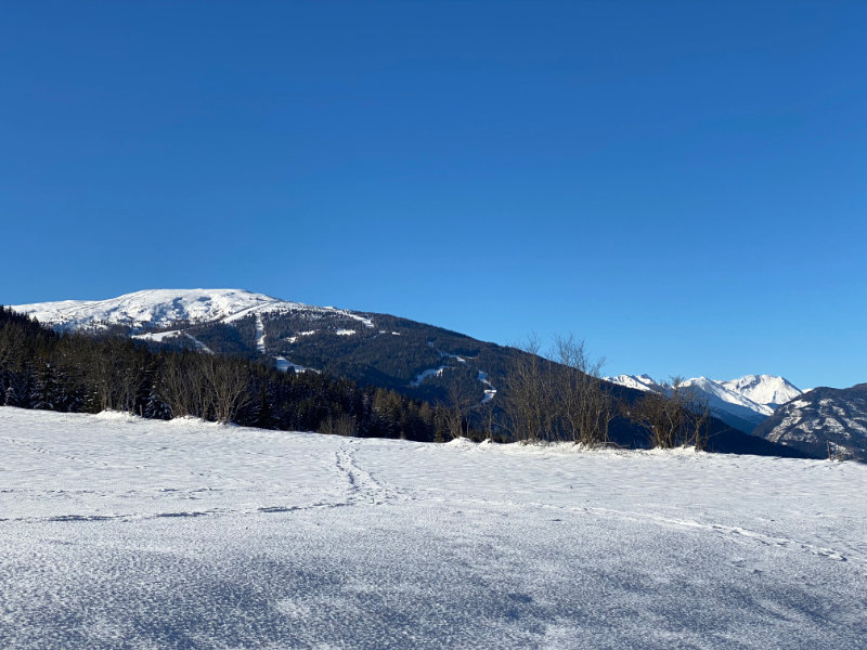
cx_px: 434
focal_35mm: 52
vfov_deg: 28.0
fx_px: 1302
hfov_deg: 36.8
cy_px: 325
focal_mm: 6
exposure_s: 1/2283
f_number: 2
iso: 20
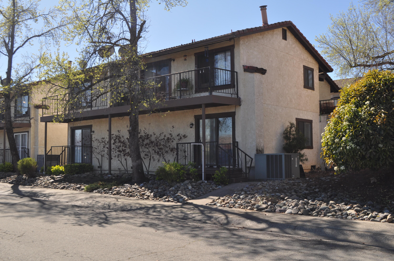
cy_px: 130
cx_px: 197
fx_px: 393
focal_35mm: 36
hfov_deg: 53.2
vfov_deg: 36.8
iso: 200
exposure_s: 1/250
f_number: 8
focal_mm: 24
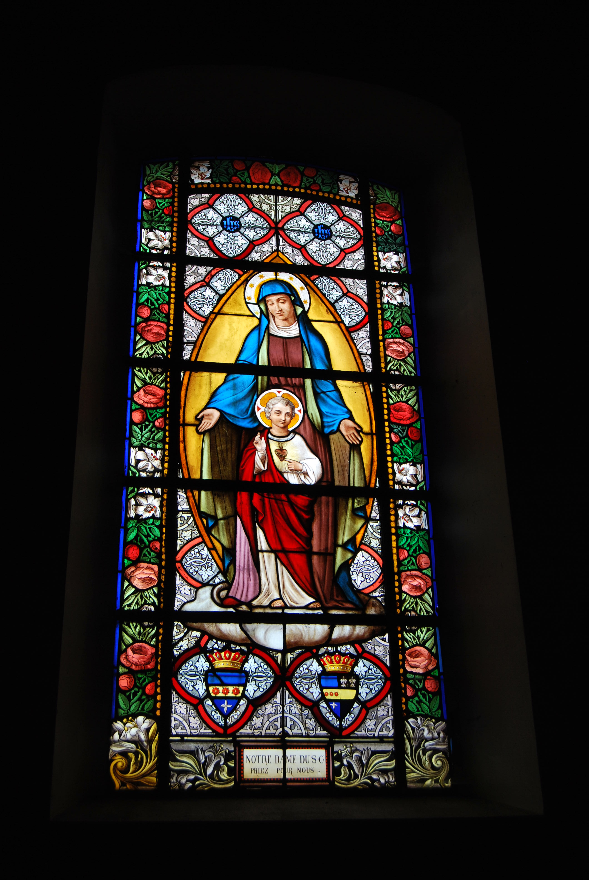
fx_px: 954
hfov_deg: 34.3
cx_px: 294
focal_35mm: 39
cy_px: 440
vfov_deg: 49.5
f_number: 5.6
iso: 125
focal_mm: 26
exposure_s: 1/125
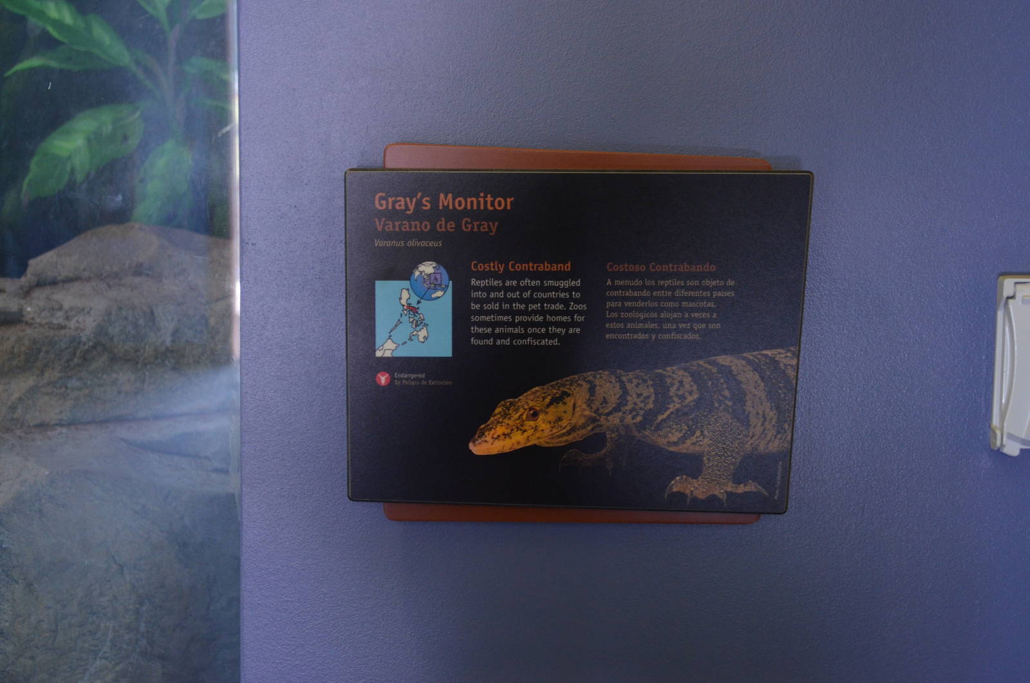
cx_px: 515
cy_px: 342
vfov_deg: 25.0
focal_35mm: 54
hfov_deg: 36.9
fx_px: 1542
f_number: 5
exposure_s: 1/30
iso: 1250
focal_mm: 36
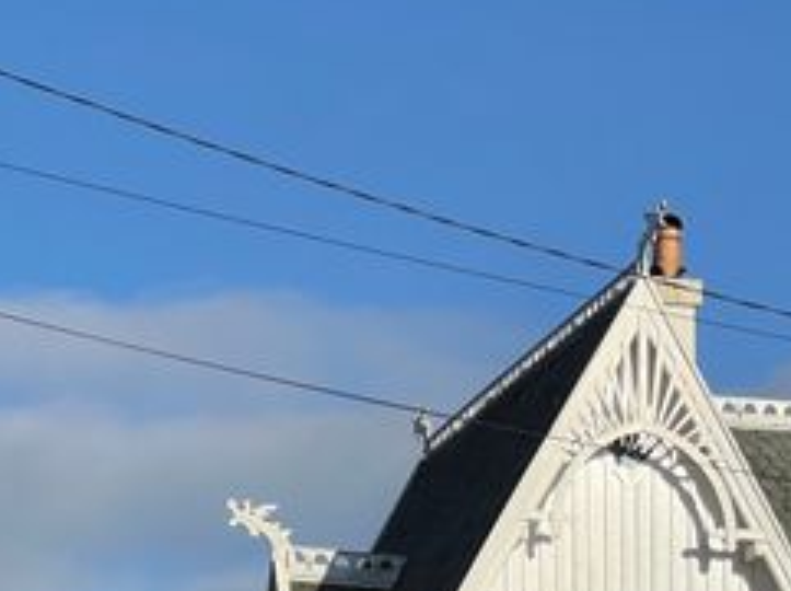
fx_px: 4381
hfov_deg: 10.2
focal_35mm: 192
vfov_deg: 7.7
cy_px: 538
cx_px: 919
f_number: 2.8
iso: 32
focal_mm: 9
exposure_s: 1/2179
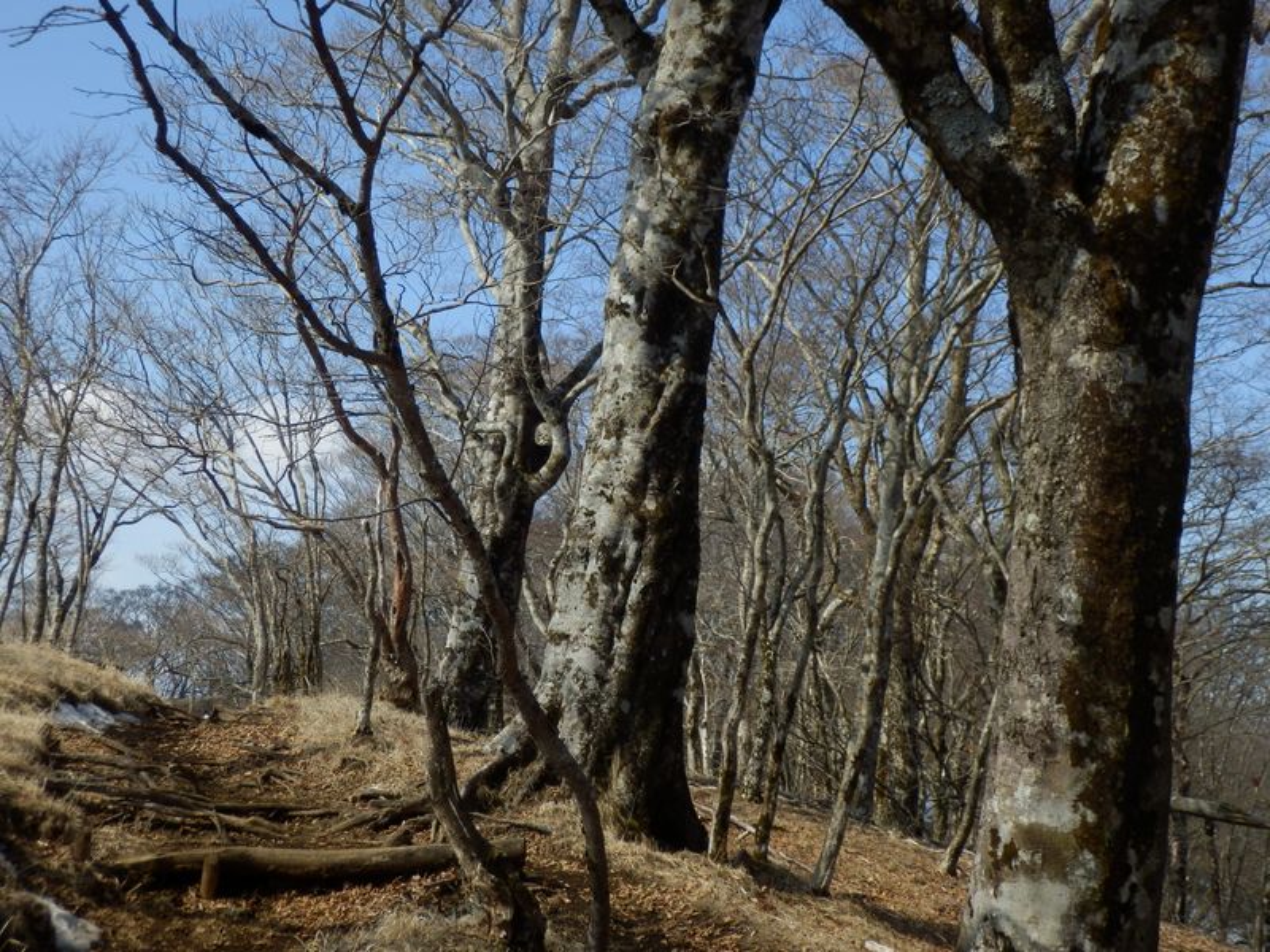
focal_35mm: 51
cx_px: 635
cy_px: 476
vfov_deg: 28.6
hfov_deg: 37.5
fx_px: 1871
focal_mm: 9.1
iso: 80
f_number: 4.4
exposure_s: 1/500
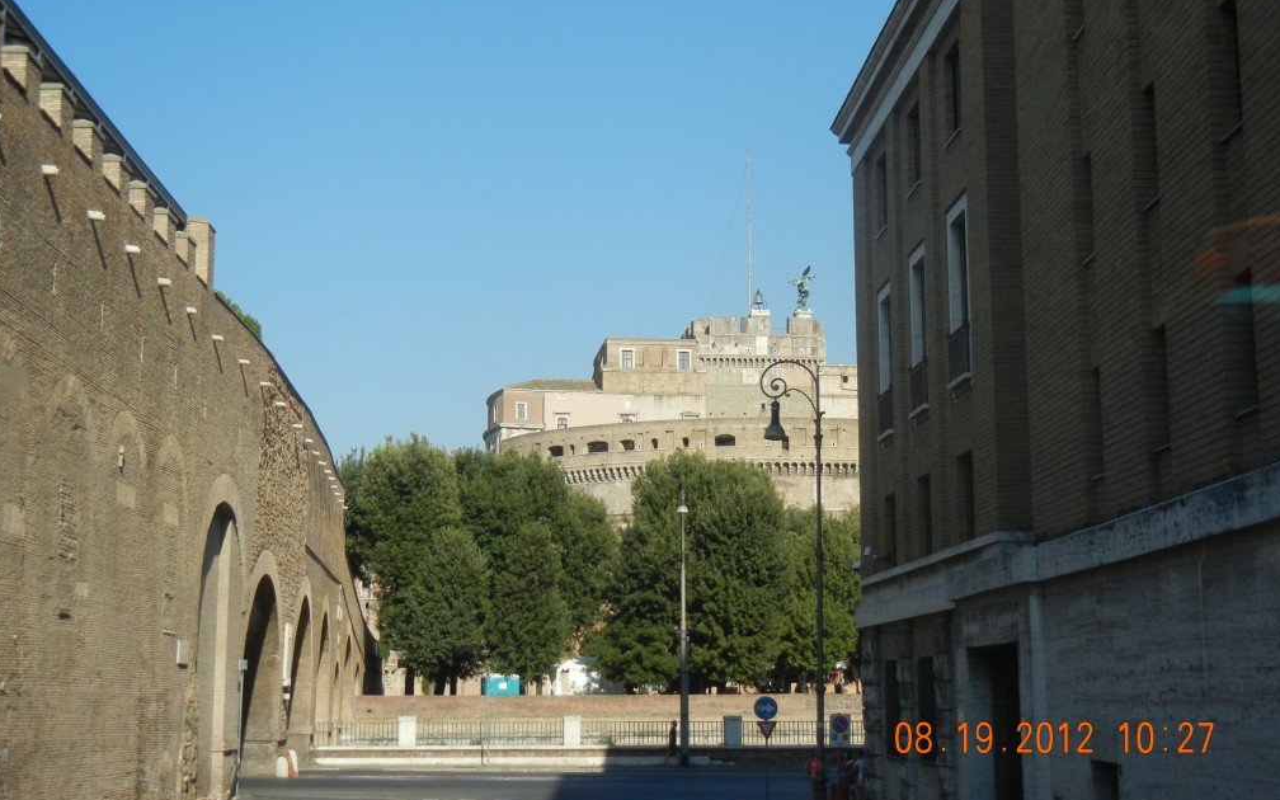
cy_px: 352
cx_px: 644
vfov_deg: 23.1
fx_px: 1954
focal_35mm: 56
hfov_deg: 36.3
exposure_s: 1/982
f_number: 3.9
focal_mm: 9.3
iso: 160
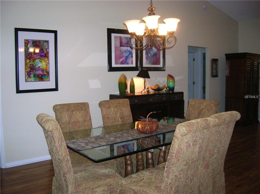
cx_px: 130
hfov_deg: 54.0
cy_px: 97
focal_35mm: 34
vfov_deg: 41.7
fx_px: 255
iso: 198
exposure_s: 1/60.1
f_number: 2.9
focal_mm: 5.7
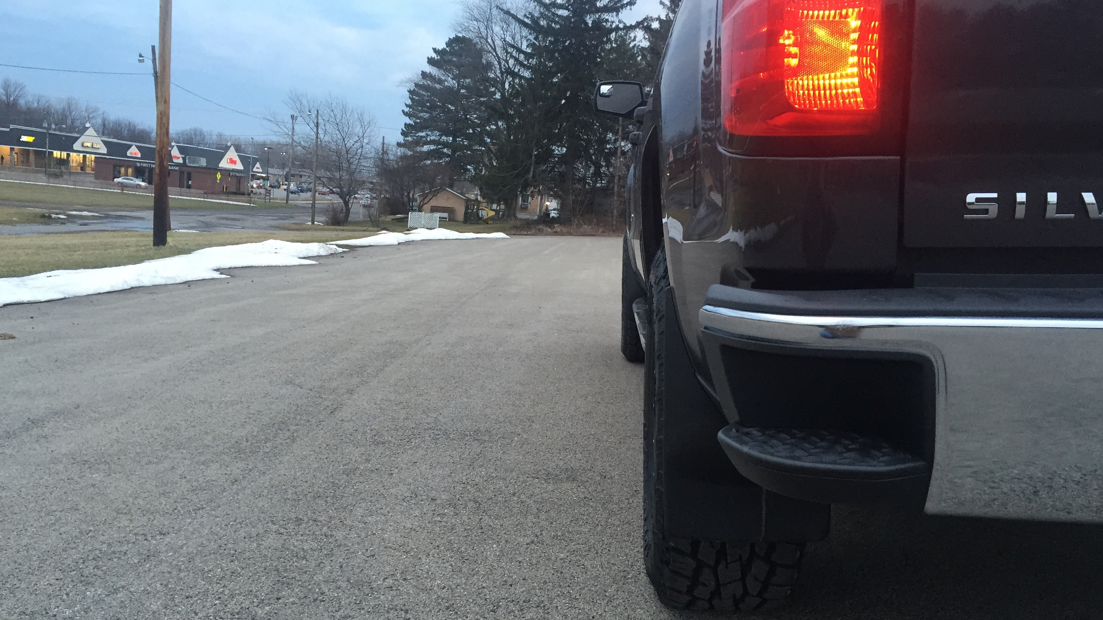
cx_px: 548
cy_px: 351
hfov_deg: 61.0
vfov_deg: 36.6
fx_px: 936
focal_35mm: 32
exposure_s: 1/30
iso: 50
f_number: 2.2
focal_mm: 4.15
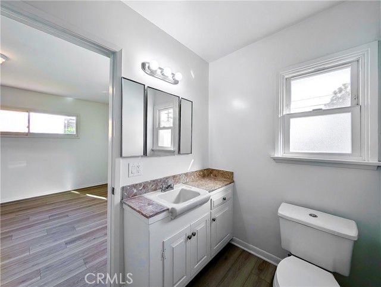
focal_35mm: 12
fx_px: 132
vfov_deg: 94.6
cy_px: 144
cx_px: 190
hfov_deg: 110.5
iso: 43
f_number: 1.95
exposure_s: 1/288
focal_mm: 2.23
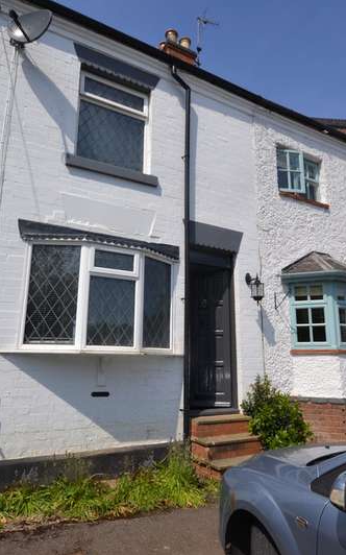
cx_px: 181
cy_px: 278
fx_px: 347
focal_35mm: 23
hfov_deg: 52.9
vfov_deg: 77.2
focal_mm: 10
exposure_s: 1/320
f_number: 9
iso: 100
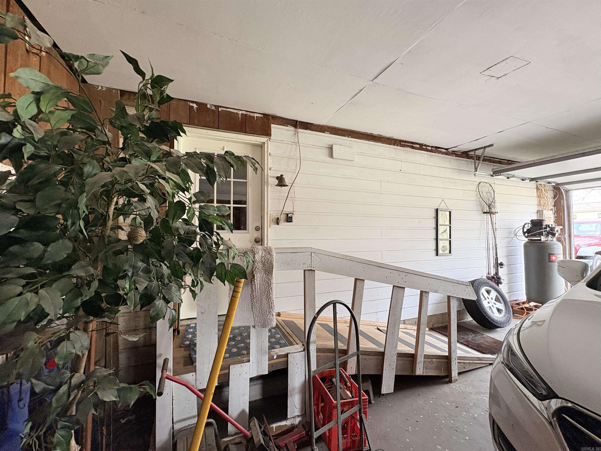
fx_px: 243
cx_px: 300
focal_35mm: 14
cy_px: 226
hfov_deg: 102.1
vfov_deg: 85.7
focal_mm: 2.22
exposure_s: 1/67
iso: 250
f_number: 2.2
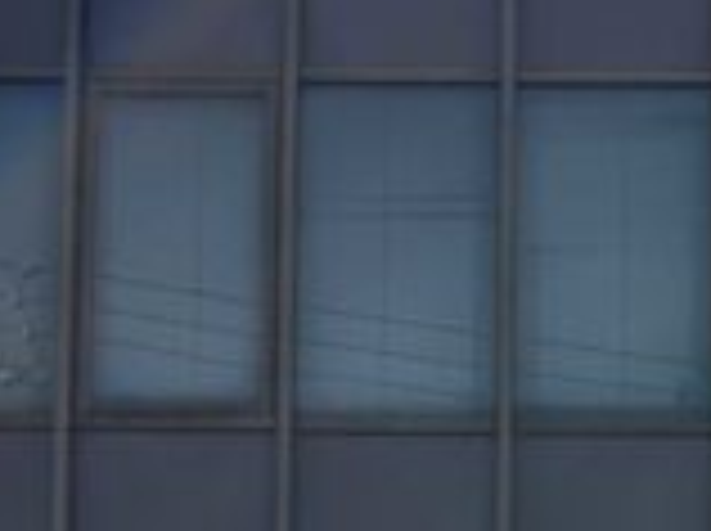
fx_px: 3466
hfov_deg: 11.6
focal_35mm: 169
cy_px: 1143
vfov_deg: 8.2
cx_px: 706
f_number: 1.5
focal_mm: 5.7
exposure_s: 1/3571
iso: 50
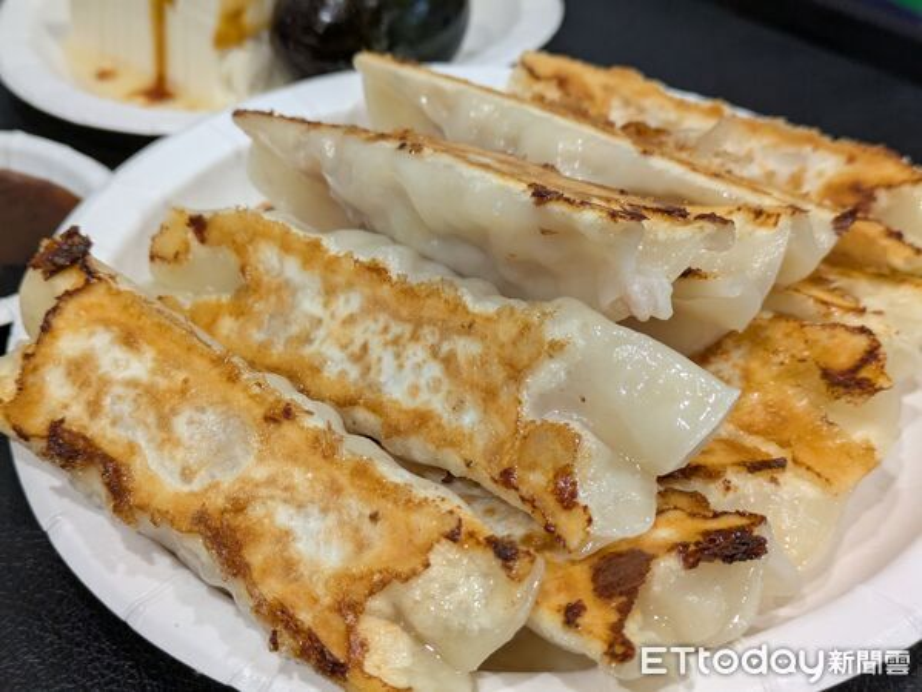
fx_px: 1359
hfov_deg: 37.5
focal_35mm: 51
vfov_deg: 28.6
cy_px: 346
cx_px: 461
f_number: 1.89
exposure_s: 1/120
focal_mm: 5.43
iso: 141
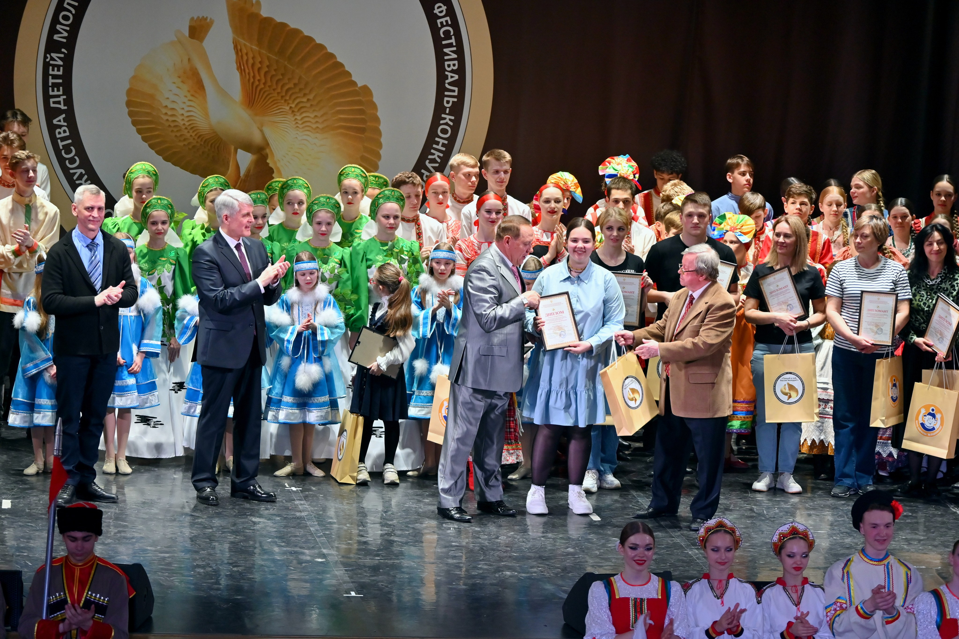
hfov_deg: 13.7
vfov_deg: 9.1
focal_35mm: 150
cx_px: 480
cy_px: 320
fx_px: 3995
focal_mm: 100
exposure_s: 1/125
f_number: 5.6
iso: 800
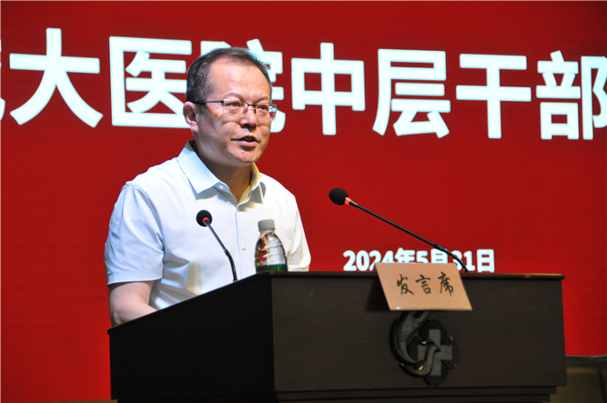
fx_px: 2273
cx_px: 304
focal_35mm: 135
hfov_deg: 15.2
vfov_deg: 10.1
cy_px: 202
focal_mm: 90
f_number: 5.3
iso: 400
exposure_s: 1/60
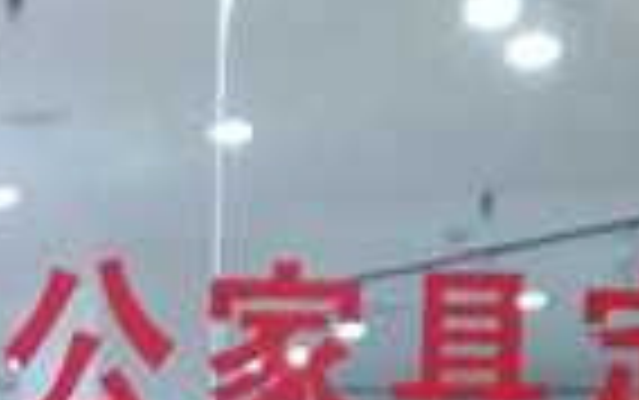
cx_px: -594
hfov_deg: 10.1
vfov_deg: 6.3
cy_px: 1092
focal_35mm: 194
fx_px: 3381
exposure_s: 1/25
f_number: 2.2
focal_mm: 3.83
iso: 397
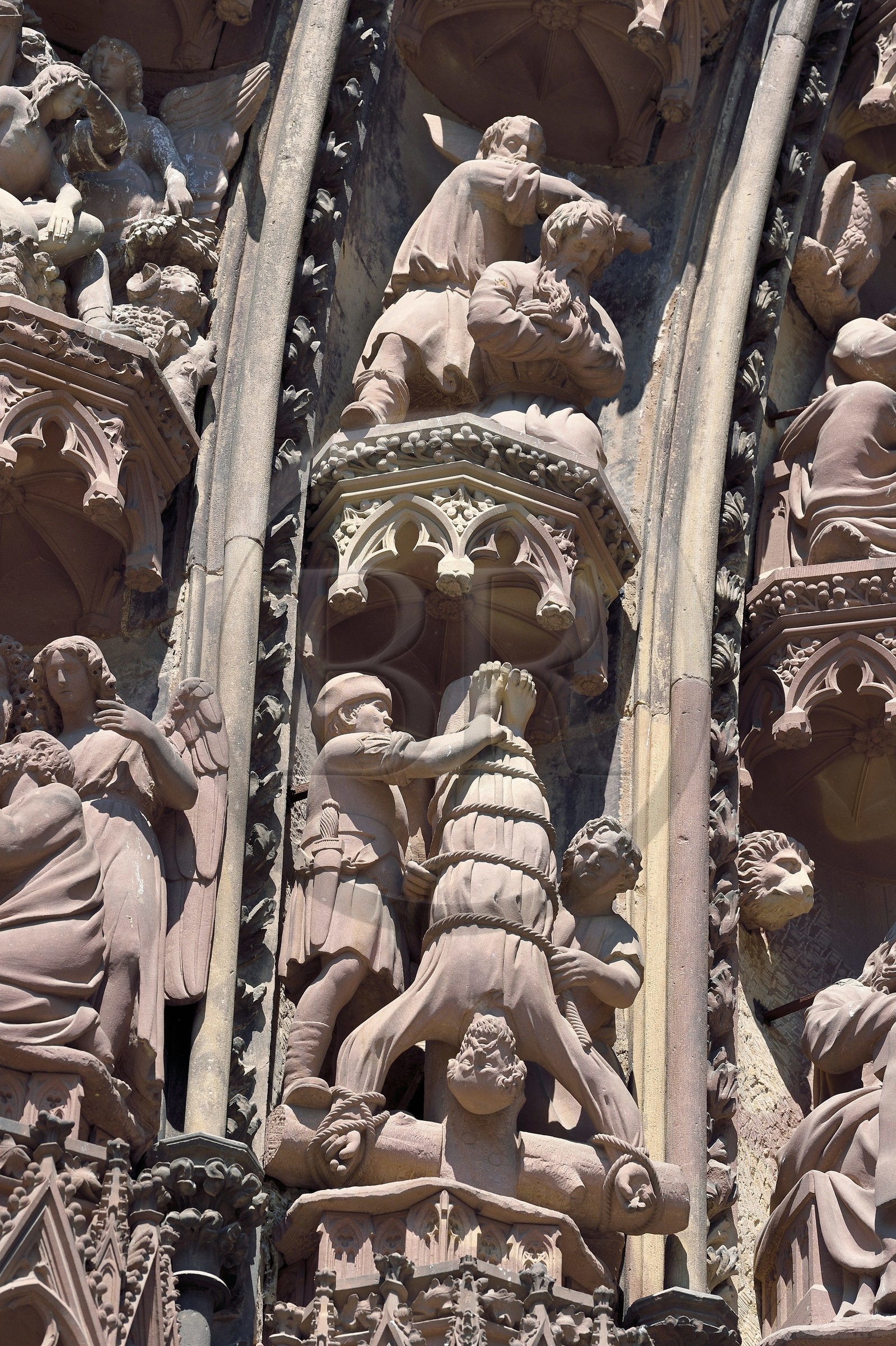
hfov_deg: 6.9
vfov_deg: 10.3
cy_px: 673
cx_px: 448
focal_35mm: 200
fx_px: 7473
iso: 200
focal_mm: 200
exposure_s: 1/250
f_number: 10
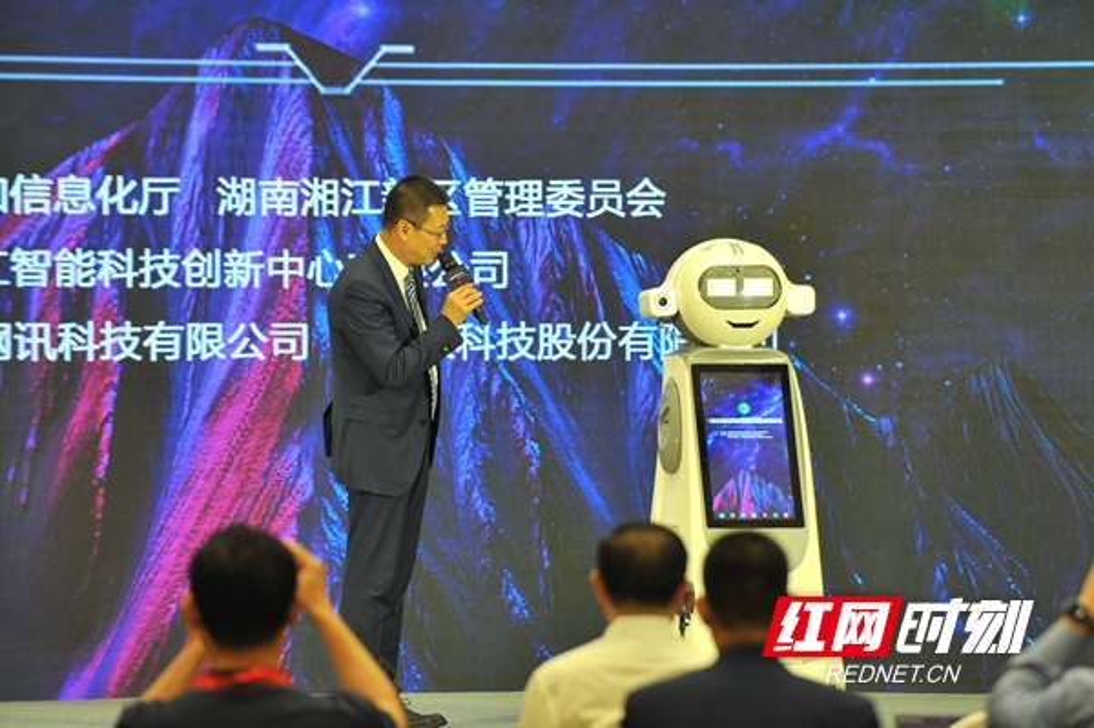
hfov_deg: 10.3
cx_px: 547
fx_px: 6073
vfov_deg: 6.9
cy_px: 364
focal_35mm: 200
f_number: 4
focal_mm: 200
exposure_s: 1/160
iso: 2000
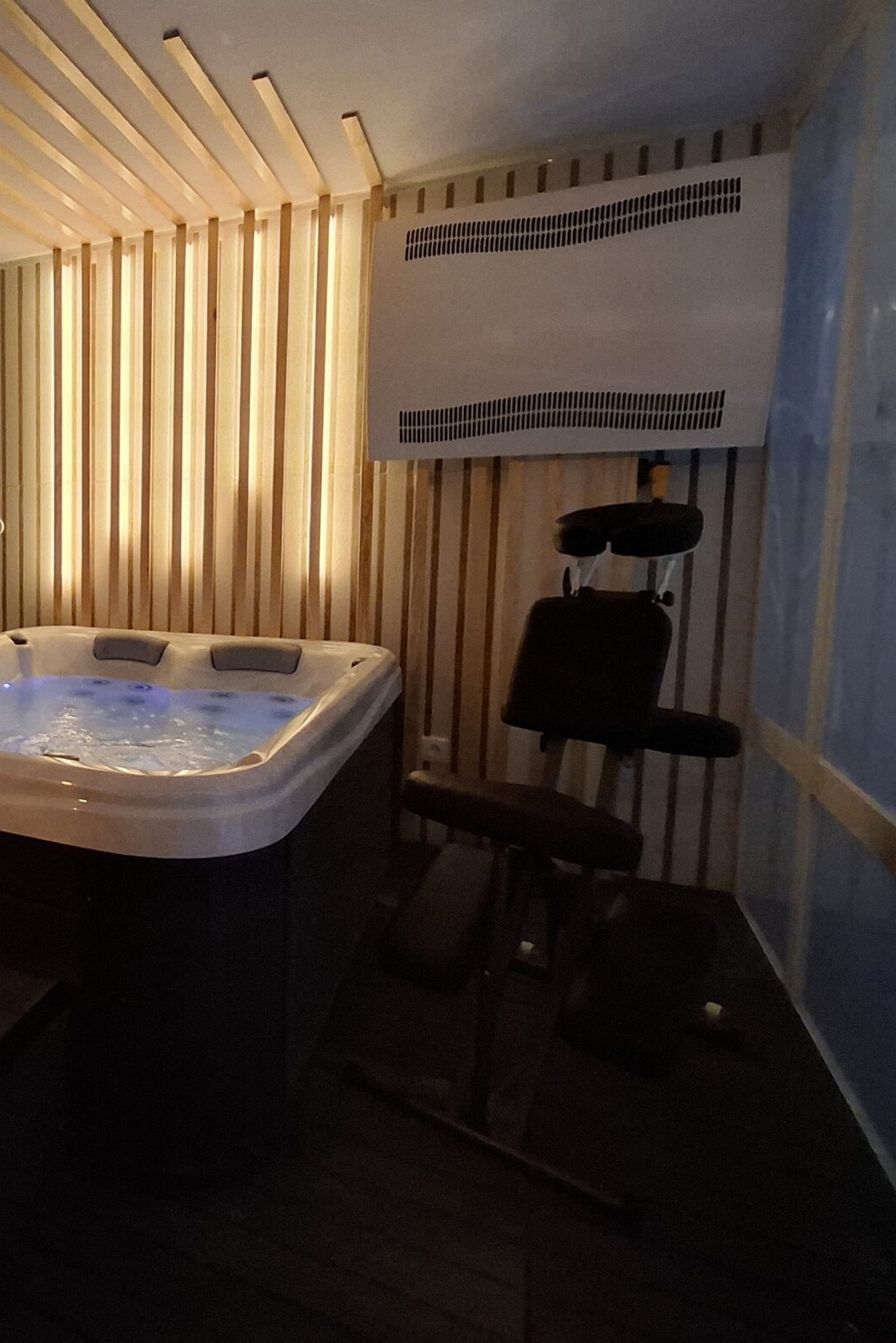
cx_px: 9
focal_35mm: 22
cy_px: 615
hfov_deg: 47.9
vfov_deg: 78.4
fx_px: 821
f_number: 2.2
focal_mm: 1.74
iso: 400
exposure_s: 1/25
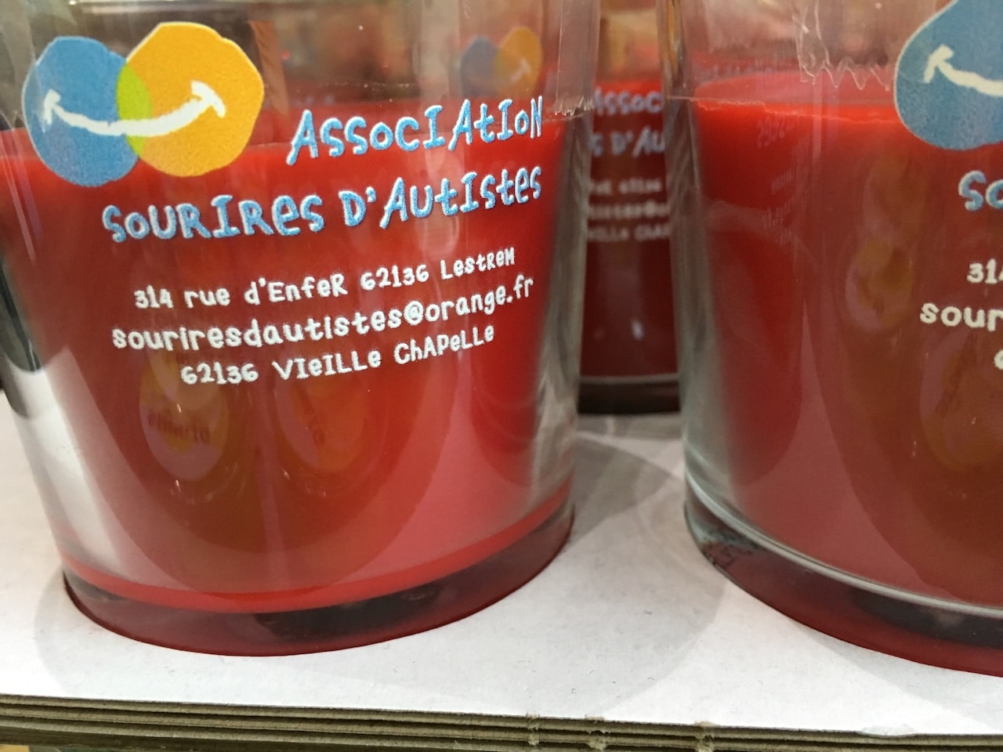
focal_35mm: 29
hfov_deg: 61.7
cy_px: 376
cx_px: 502
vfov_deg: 48.2
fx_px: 840
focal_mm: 4.15
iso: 200
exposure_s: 1/20
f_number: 2.2
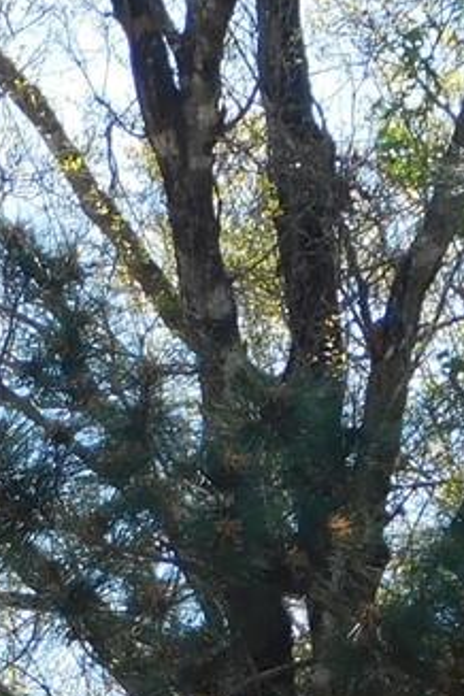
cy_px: 981
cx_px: -230
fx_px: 9743
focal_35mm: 504
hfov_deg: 2.7
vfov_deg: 4.1
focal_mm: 17.6
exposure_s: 1/400
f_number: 4.6
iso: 125
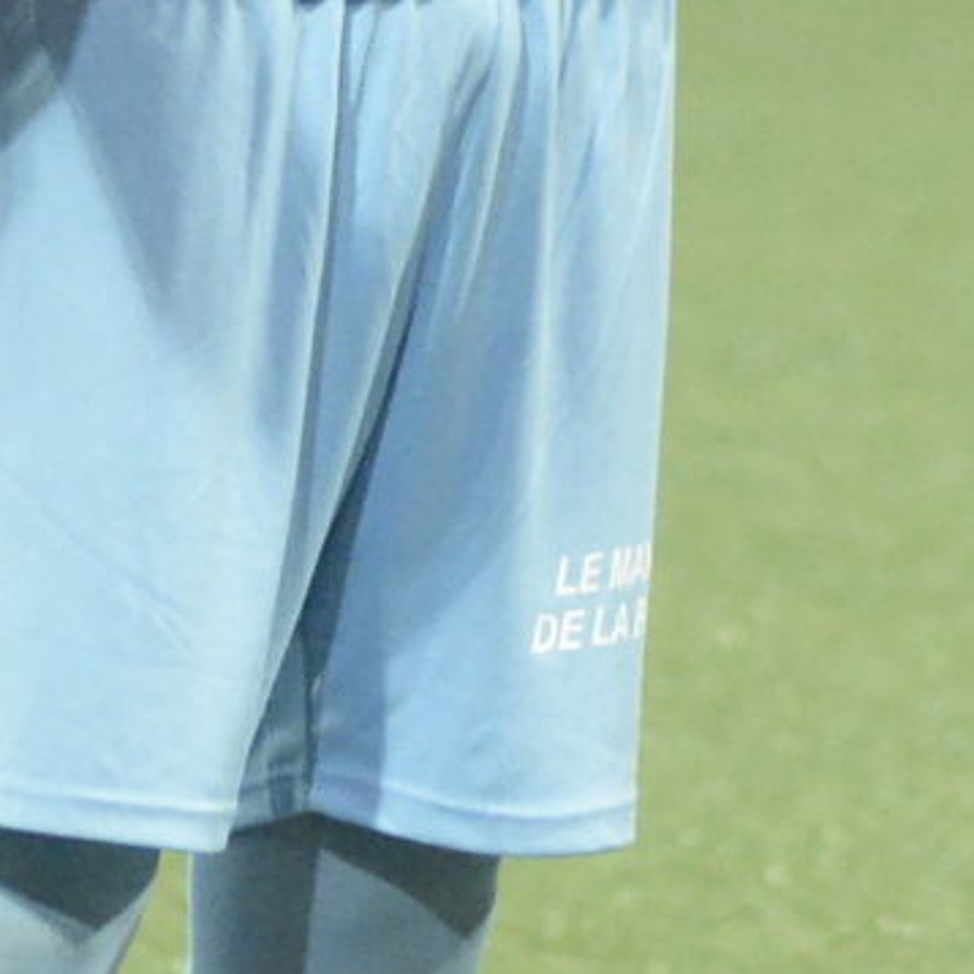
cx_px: 302
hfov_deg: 1.6
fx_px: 35781
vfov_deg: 1.6
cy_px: -973
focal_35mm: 1124
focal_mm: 185
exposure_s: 1/640
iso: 12800
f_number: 5.6
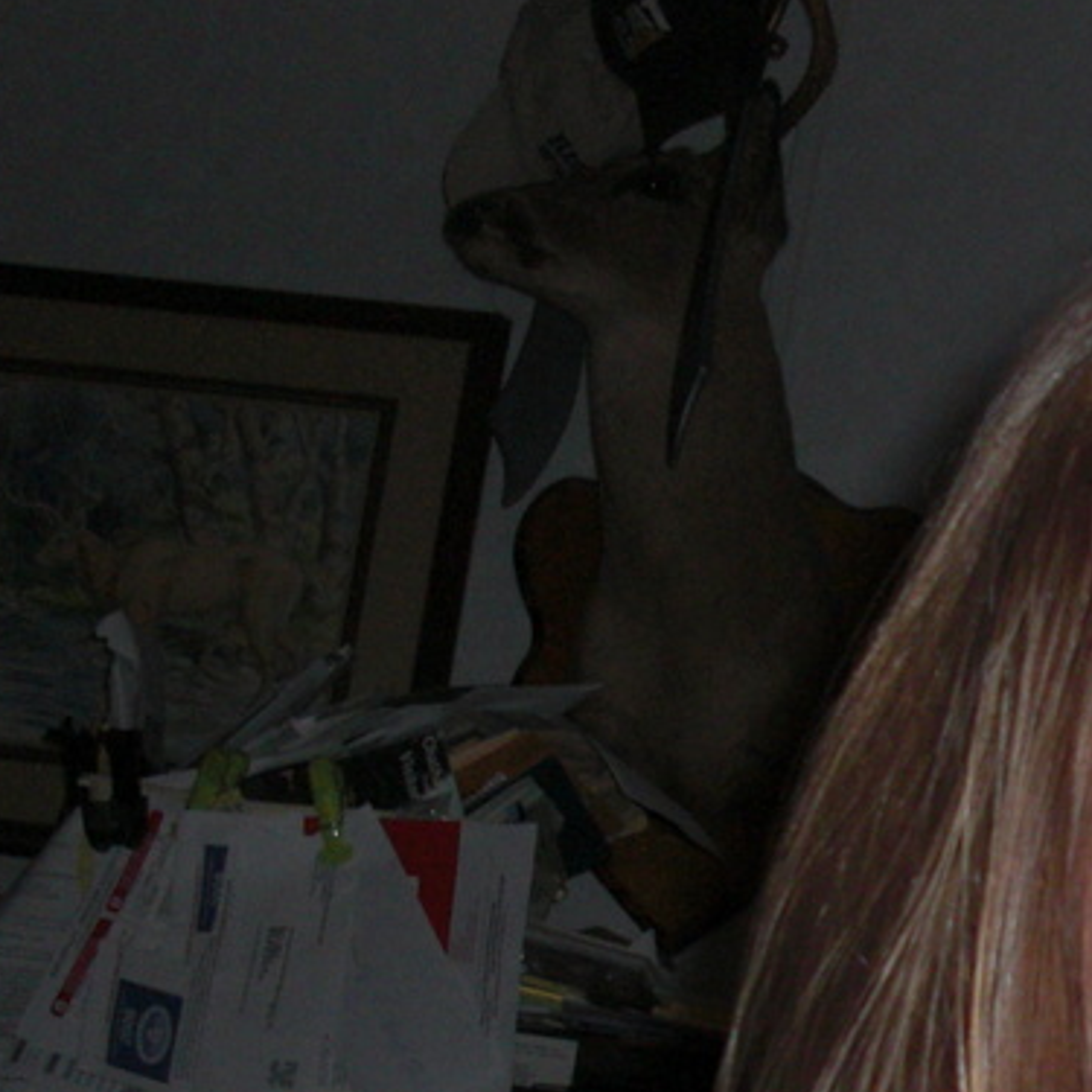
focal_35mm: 87
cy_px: 1066
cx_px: 1354
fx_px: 3105
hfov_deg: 18.7
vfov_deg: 19.4
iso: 200
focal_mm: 6.3
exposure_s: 1/60
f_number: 2.8
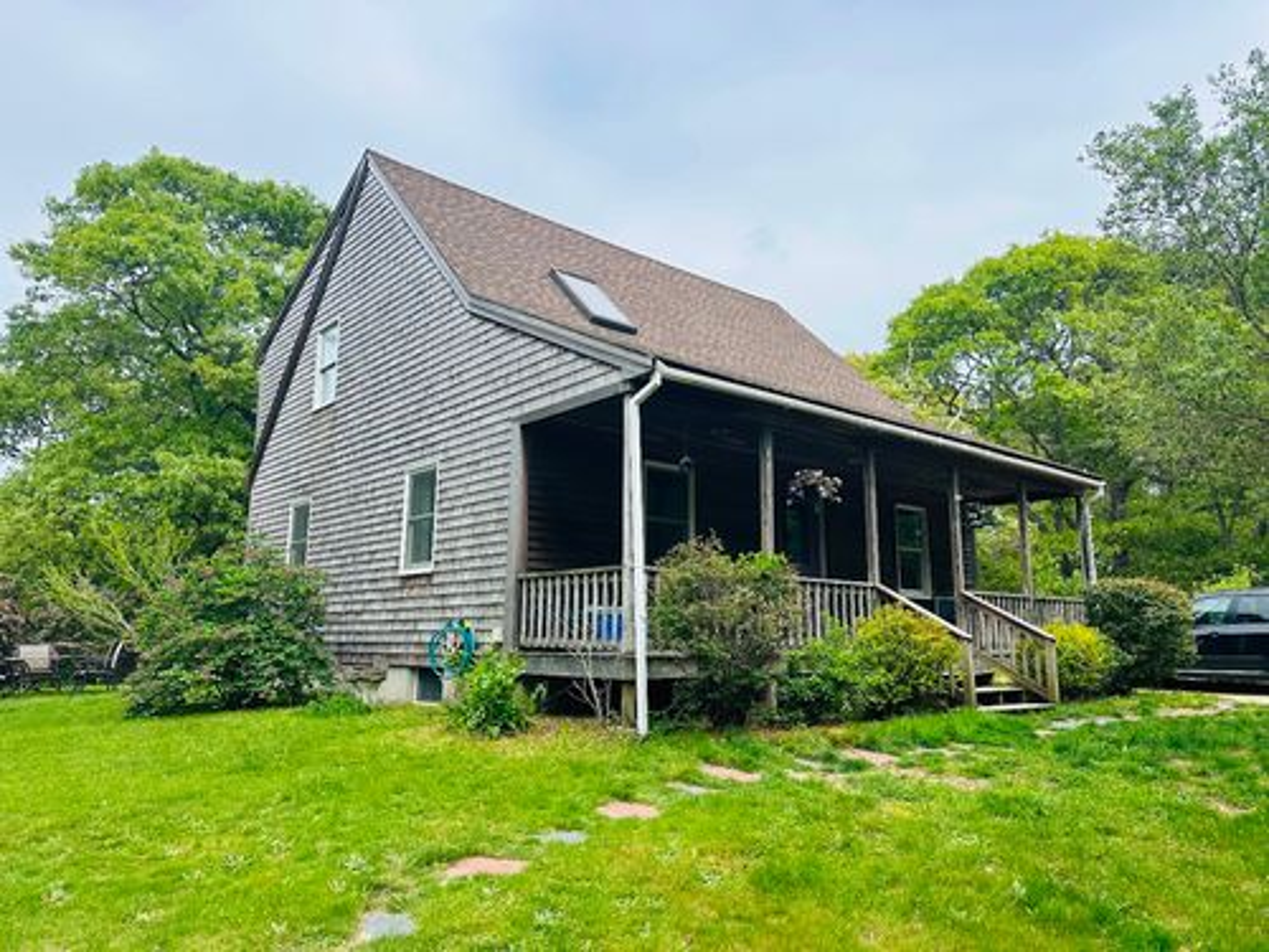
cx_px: 634
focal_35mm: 24
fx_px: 880
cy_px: 476
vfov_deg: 56.8
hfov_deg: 71.6
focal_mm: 6.86
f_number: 1.78
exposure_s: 1/3155
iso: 80
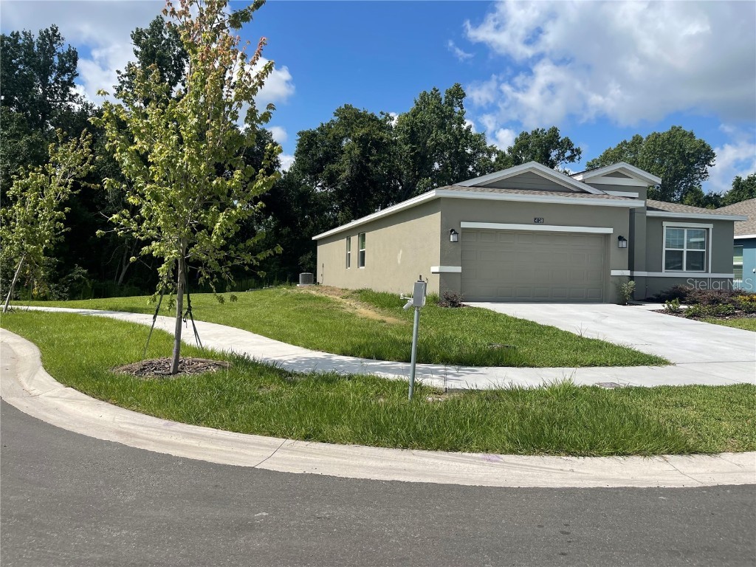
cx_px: 378
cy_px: 284
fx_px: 568
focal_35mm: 26
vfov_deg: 53.1
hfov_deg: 67.3
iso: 32
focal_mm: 5.1
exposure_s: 1/4525
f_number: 1.6
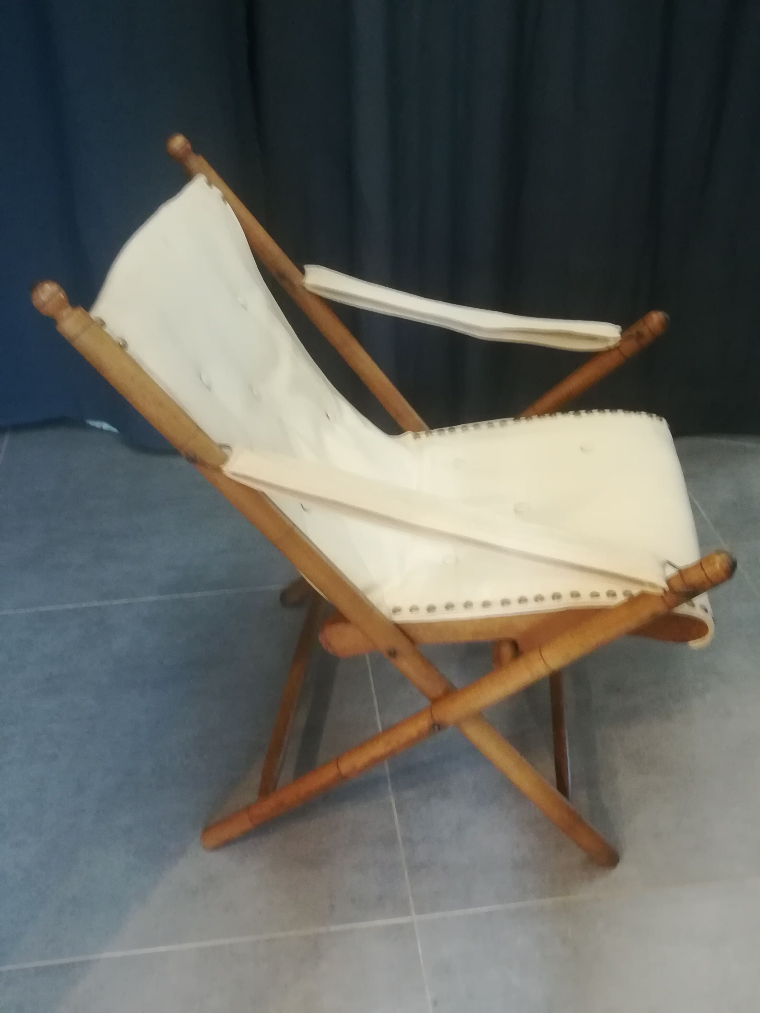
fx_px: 995
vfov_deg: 54.0
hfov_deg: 41.8
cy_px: 506
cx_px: 380
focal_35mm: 34
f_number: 2.2
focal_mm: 3.83
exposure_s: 1/14.3
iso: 500
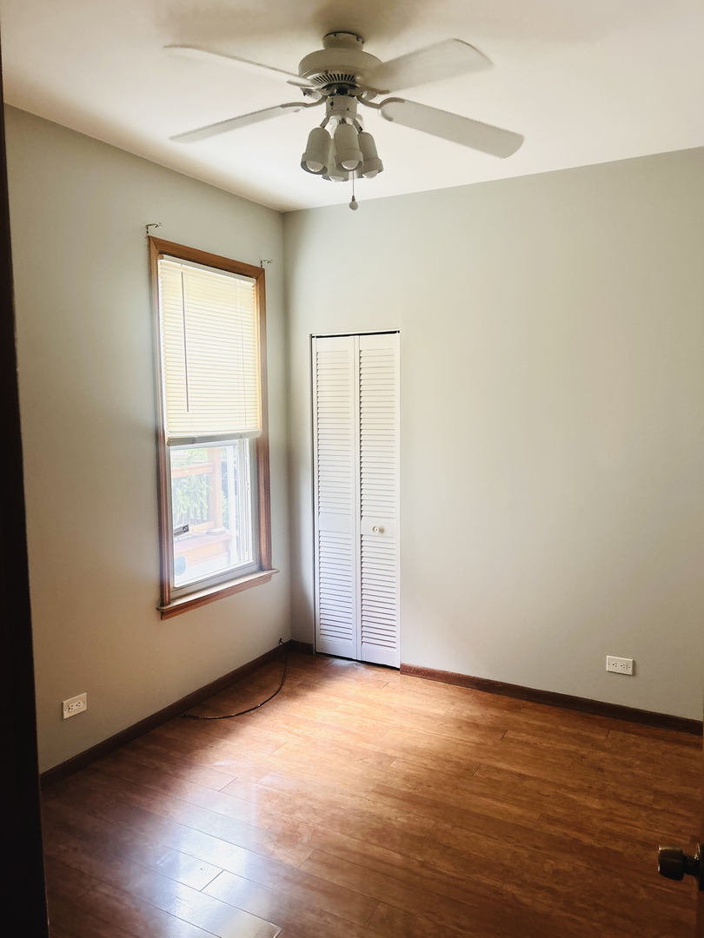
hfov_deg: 53.1
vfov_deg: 67.3
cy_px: 469
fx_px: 705
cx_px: 352
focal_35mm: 26
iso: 250
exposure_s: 1/60
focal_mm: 5.7
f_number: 1.5
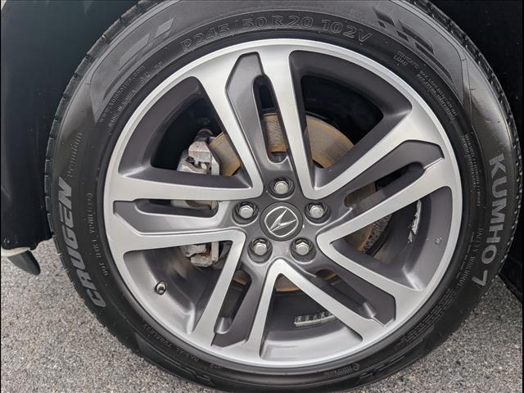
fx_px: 363
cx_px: 262
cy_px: 196
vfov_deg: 56.8
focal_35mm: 24
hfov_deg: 71.6
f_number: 1.68
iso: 21
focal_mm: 6.9
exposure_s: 1/909
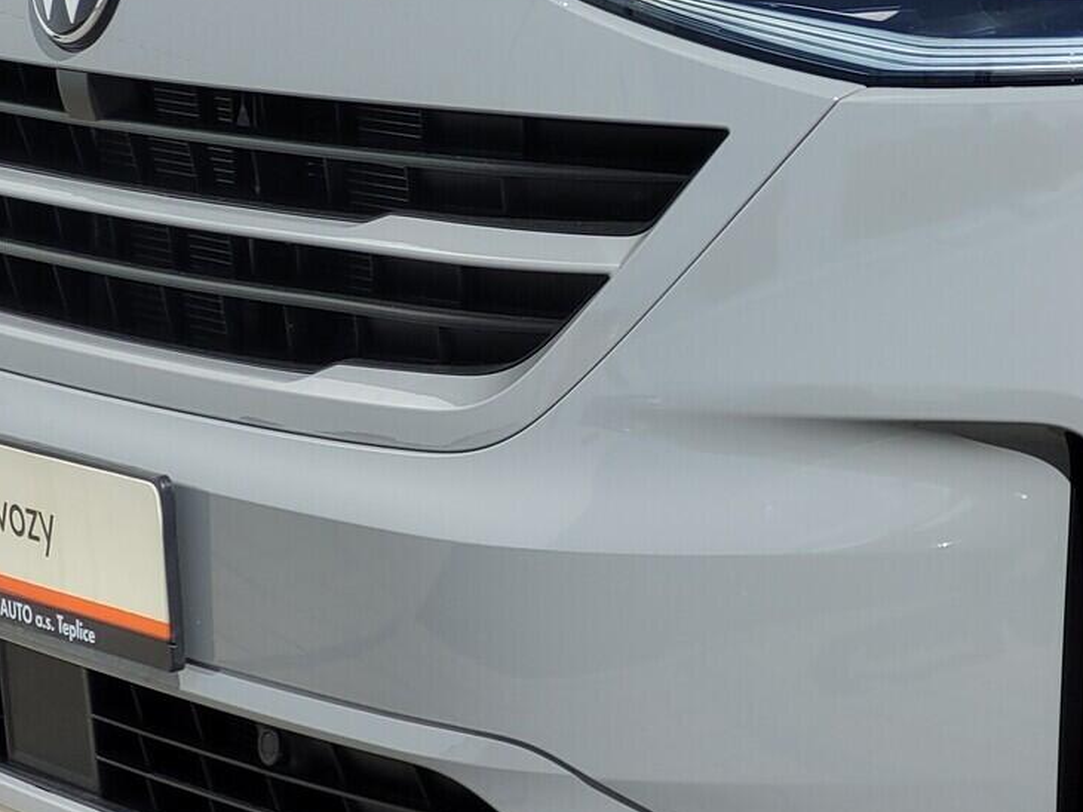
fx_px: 4691
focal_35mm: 150
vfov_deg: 9.9
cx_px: 985
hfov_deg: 13.1
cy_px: 257
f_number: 2.4
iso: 25
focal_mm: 7.12
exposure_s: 1/1422
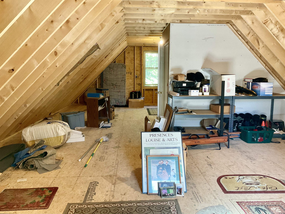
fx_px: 239
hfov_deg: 61.7
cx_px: 142
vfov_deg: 48.2
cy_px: 107
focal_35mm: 29
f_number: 1.8
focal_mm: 3
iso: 160
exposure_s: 1/60
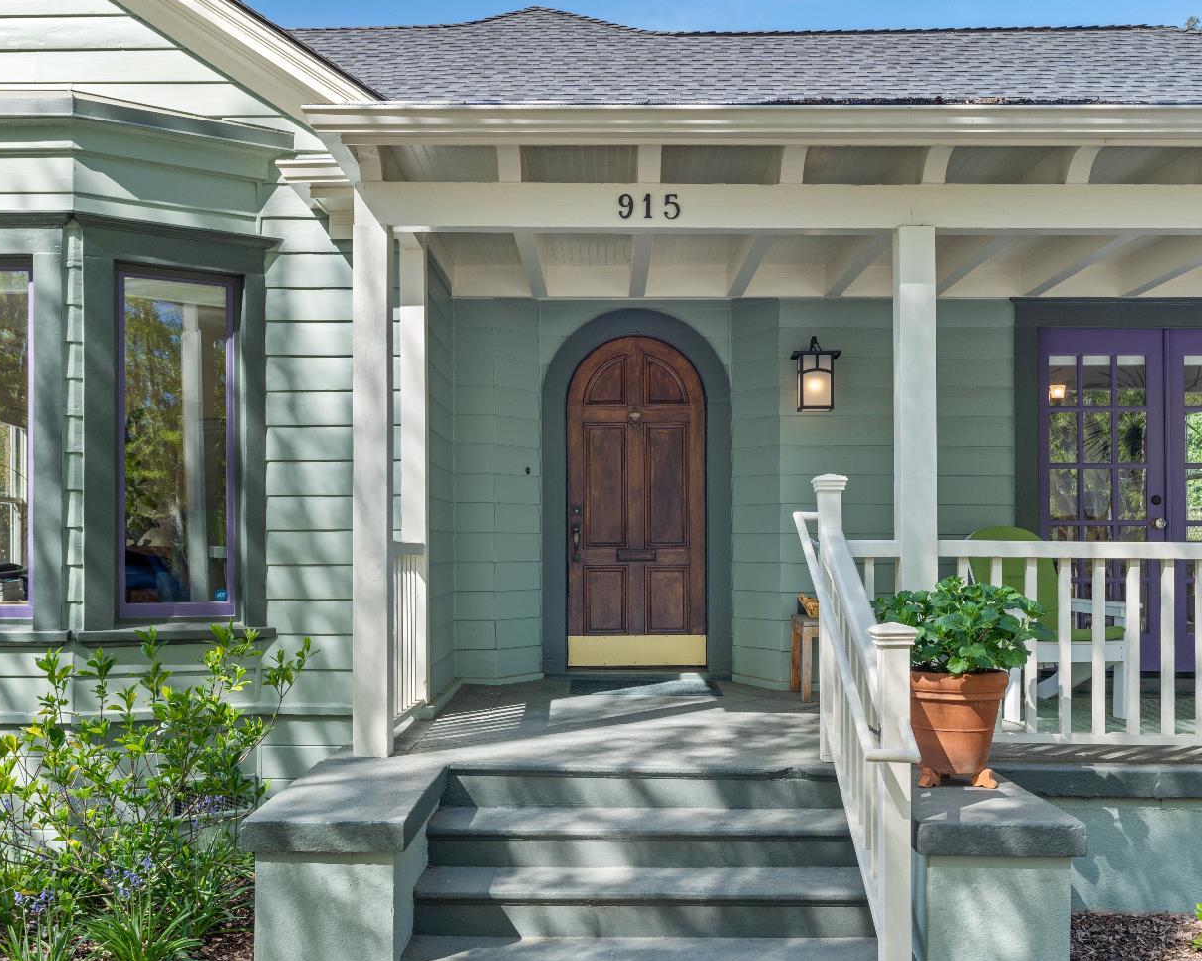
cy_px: 490
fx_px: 1245
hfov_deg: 51.5
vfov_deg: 42.2
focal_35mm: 35
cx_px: 595
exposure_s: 1/60
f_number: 8
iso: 250
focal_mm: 30
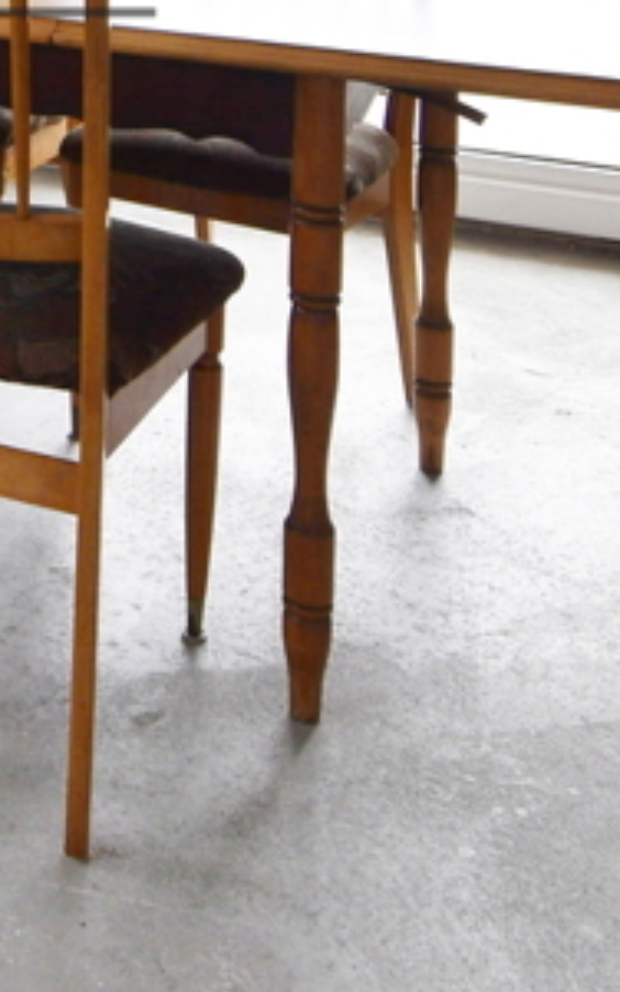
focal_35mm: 61
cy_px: -185
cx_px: -208
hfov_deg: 19.5
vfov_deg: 29.1
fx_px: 1650
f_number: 5.6
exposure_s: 1/25
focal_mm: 10
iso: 160
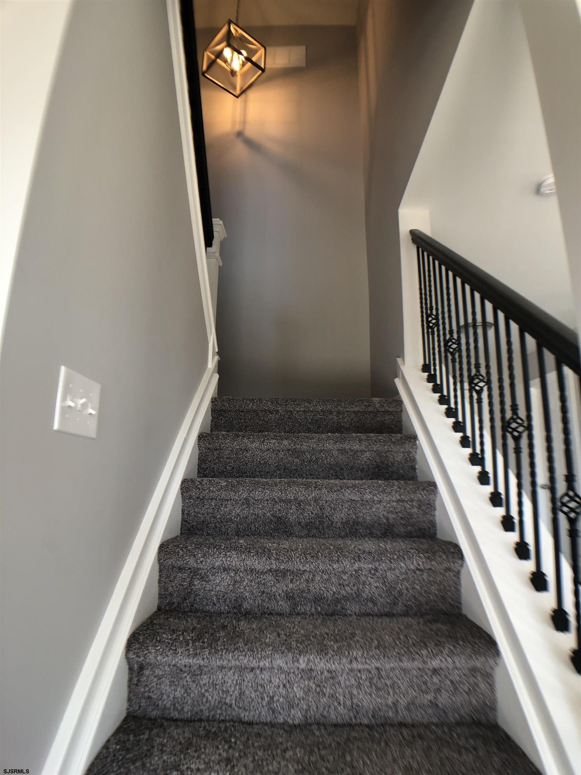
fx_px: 627
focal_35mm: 28
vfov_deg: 63.4
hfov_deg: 49.7
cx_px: 290
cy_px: 388
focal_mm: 3.99
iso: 50
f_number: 1.8
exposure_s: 1/120
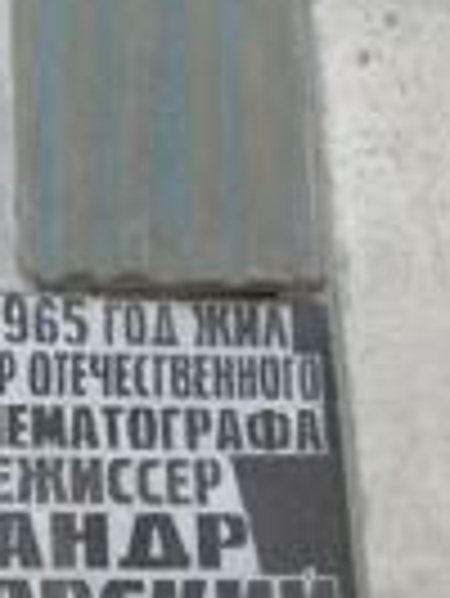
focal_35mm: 145
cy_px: 36
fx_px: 2509
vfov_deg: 13.5
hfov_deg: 10.1
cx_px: -88
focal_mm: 9
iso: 64
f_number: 3.3
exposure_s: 1/125
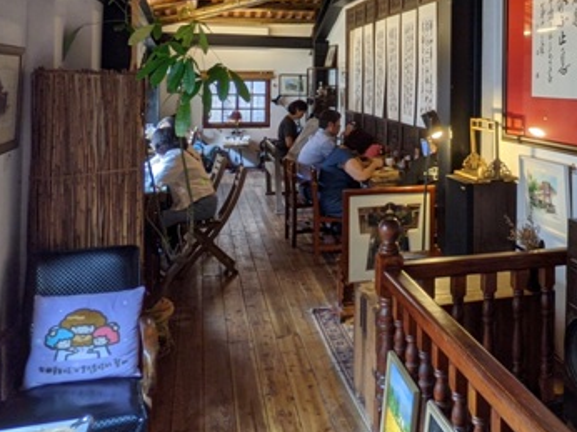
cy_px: 62
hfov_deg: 47.6
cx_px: 457
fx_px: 616
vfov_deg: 36.7
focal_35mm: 37
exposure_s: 1/24
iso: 54
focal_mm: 2.22
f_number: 2.2
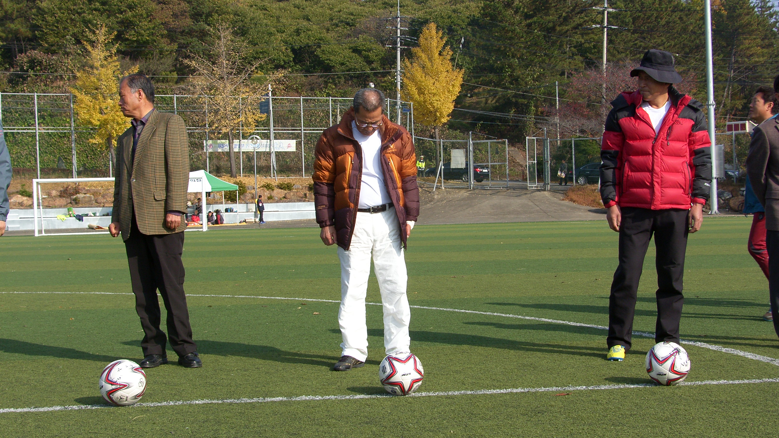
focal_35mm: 55
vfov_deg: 21.8
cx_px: 389
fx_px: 1136
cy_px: 205
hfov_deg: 37.9
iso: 50
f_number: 5.6
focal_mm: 12.9
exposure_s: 1/320
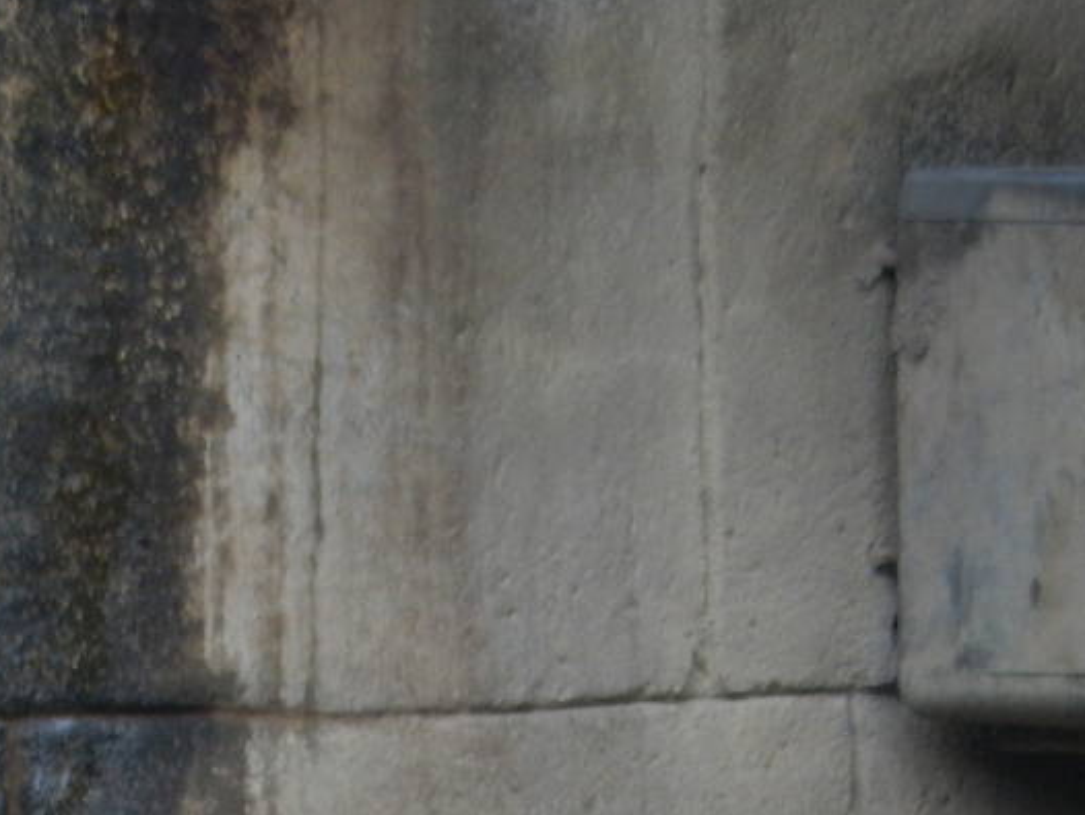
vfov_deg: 0.9
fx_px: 52431
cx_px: 237
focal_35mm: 1672
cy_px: 1147
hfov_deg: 1.2
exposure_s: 1/125
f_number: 6.3
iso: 180
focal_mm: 99
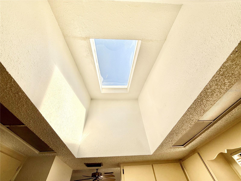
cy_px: 90
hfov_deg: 102.1
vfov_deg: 85.7
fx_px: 97
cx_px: 120
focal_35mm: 14
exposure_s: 1/1017
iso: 50
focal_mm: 2.22
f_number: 2.2
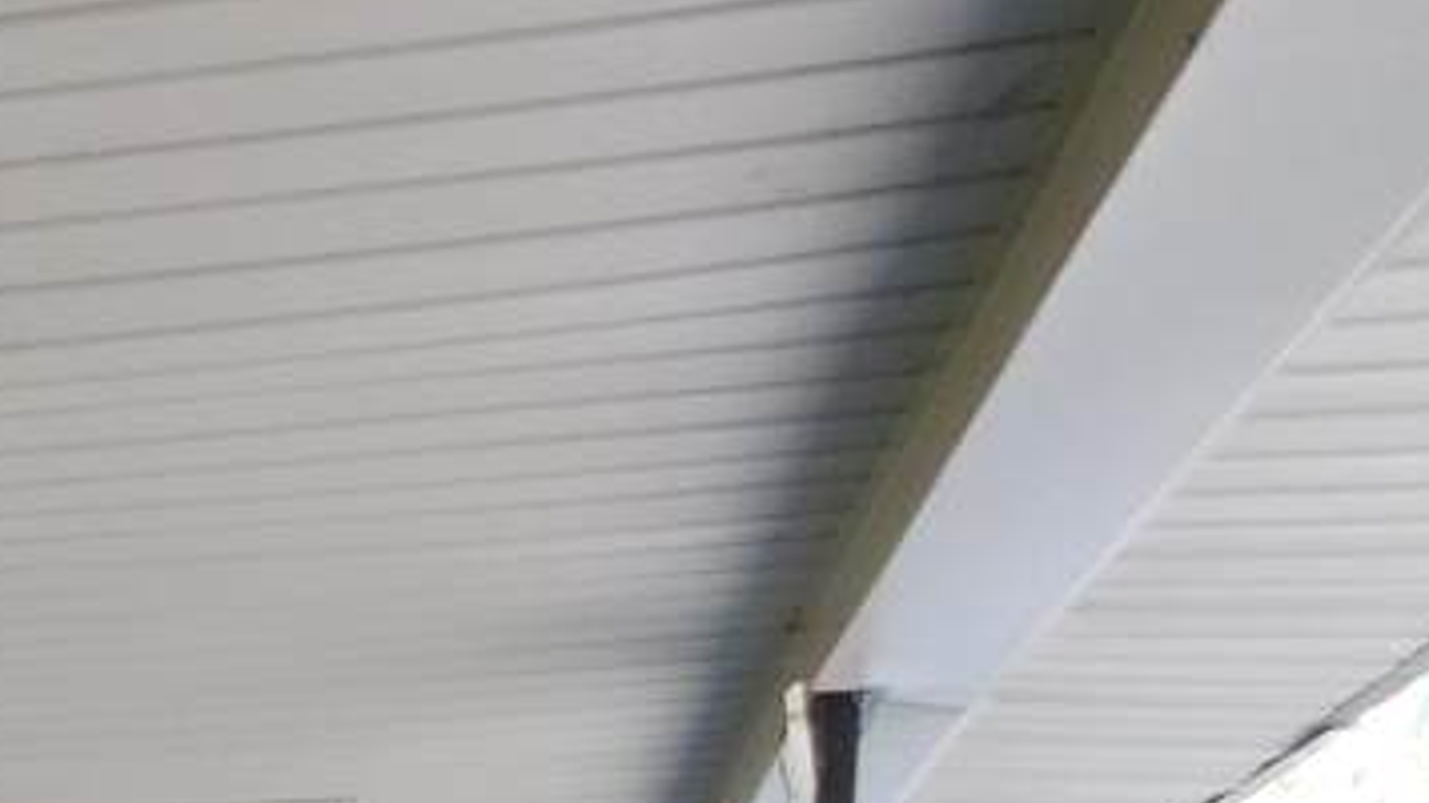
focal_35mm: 90
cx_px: -1056
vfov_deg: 11.9
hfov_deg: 18.9
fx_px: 3409
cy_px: 1634
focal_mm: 4
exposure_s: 1/60
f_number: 3
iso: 125
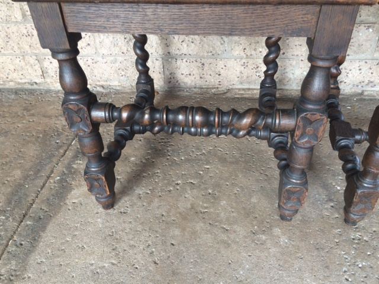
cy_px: 142
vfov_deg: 48.2
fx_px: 318
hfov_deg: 61.7
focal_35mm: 29
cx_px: 190
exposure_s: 1/60
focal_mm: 4.15
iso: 50
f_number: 2.2
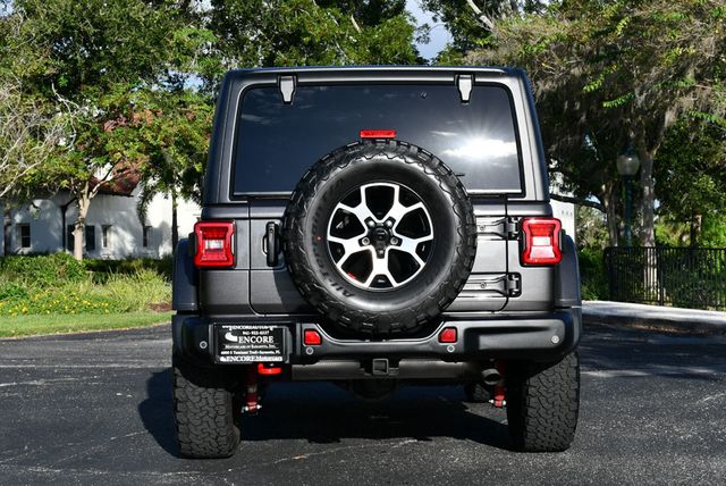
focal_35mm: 68
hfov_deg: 29.6
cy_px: 243
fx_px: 1373
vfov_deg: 20.1
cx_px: 363
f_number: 8
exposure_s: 1/250
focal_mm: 34
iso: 100
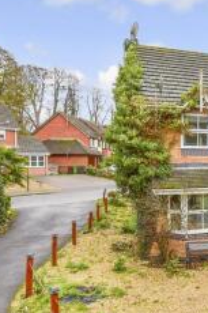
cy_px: 174
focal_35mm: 31
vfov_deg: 60.2
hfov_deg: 36.6
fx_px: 269
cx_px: 222
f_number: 8
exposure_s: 1/500
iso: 400
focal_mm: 10
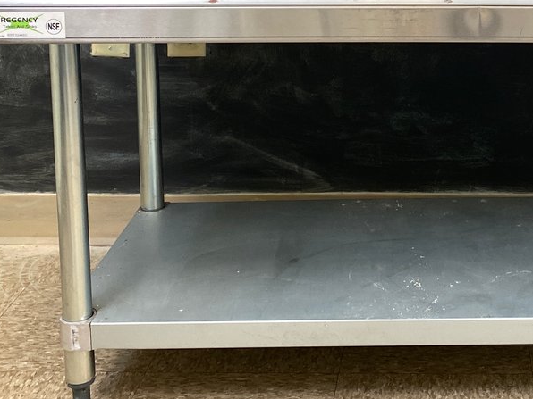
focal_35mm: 66
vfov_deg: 20.8
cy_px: -75
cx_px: 429
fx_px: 1016
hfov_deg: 28.7
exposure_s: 1/120
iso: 100
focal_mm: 4.25
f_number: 1.8
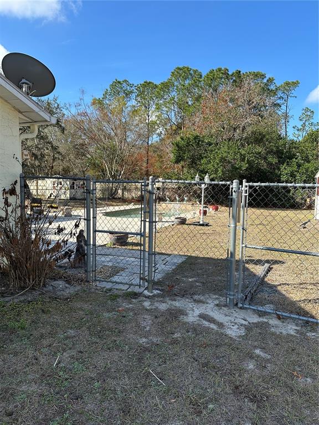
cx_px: 160
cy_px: 212
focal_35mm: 24
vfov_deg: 71.6
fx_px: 295
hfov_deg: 56.8
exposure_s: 1/2299
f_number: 1.78
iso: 80
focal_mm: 6.86
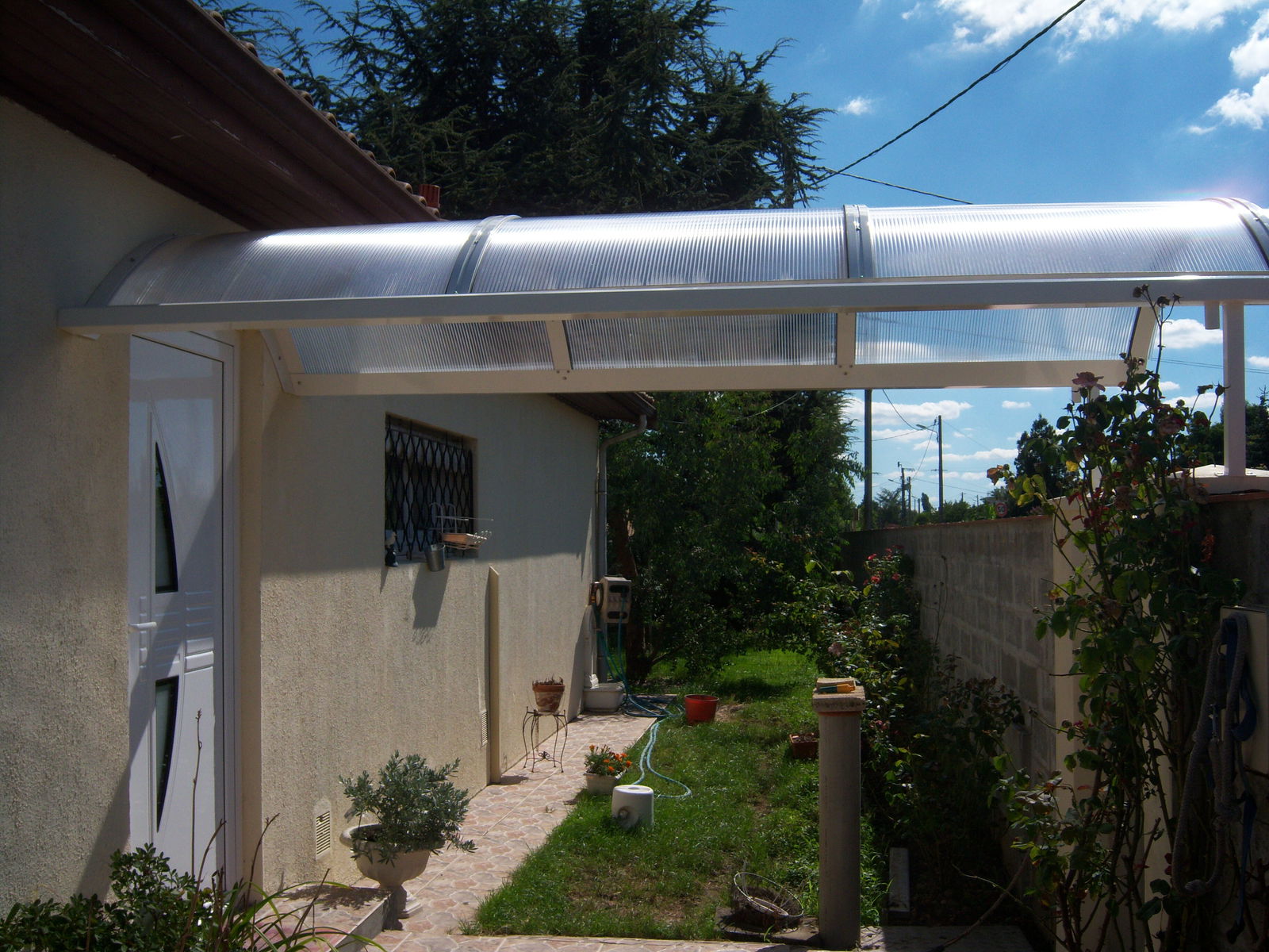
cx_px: 634
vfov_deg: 39.7
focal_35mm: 36
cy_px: 476
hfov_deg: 51.4
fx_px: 1320
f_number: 4.8
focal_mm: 7.5
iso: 80
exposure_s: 1/1600
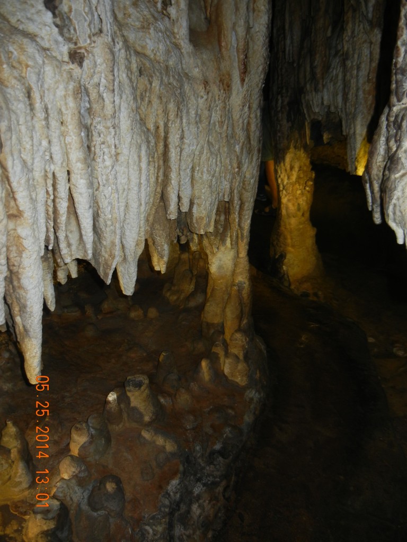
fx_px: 470
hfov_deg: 46.8
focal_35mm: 30
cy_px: 271
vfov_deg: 60.0
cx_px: 204
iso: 200
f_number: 3.5
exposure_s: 1/30
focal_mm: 5.4
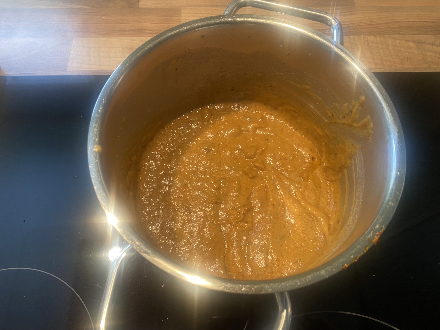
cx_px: 220
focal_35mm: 26
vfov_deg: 53.1
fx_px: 330
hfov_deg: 67.3
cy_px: 165
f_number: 1.8
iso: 160
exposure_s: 1/50
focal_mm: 4.25
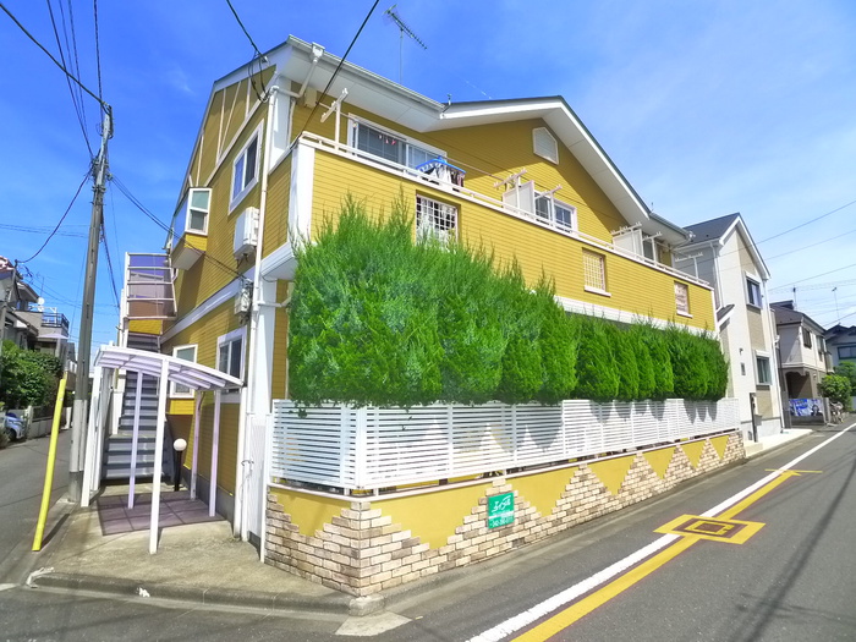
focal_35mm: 24
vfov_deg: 56.8
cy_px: 321
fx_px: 593
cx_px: 428
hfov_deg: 71.6
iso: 400
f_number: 4
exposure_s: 1/640
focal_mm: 5.1
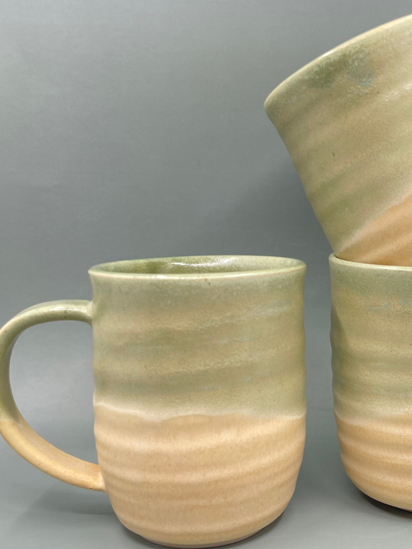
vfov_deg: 42.9
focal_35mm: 44
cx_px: 320
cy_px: 267
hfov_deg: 32.1
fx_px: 698
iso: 32
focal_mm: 4.2
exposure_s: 1/153
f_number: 1.6
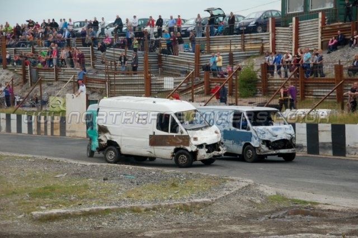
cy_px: 119
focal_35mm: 117
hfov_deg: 17.5
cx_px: 179
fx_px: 1163
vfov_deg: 11.7
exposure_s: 1/500
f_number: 5.6
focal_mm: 78
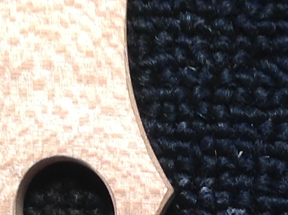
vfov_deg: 7.7
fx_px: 1561
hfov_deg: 10.5
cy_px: 345
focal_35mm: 188
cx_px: 250
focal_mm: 4.28
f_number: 2.4
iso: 64
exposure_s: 1/40
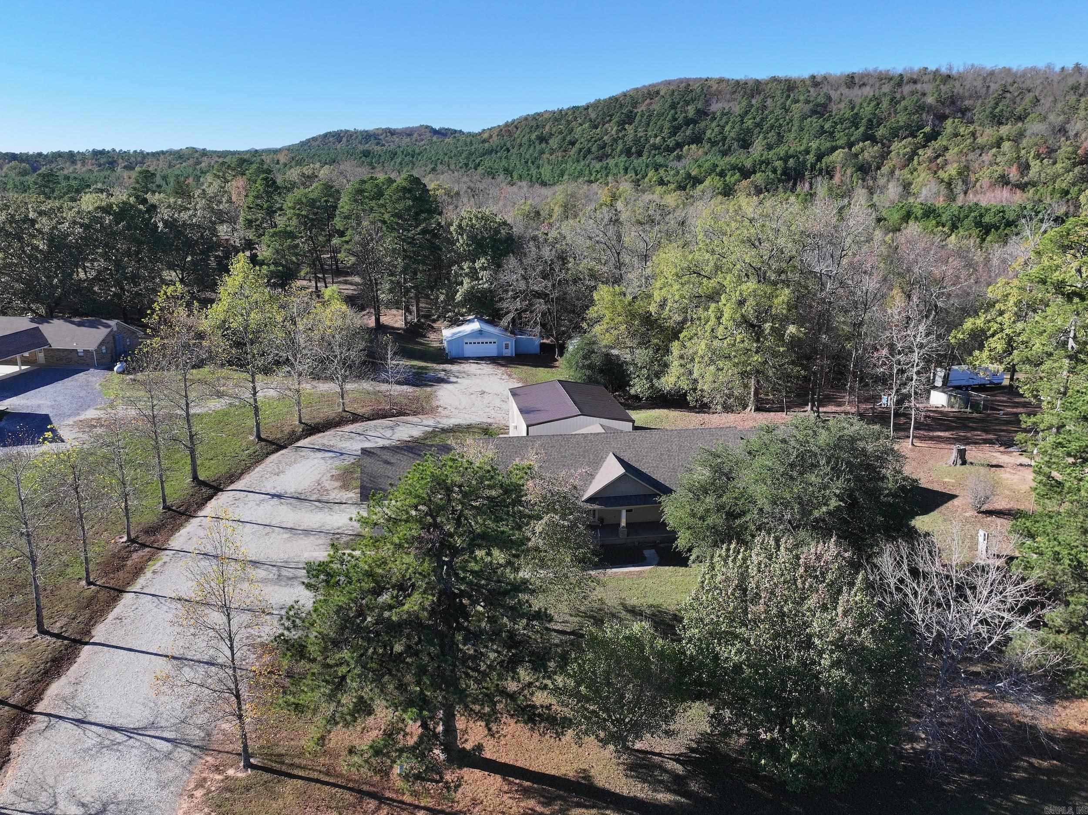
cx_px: 544
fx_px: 754
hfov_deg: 71.6
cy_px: 408
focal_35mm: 24
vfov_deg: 56.8
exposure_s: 1/2000
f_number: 2.8
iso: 220
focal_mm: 12.29
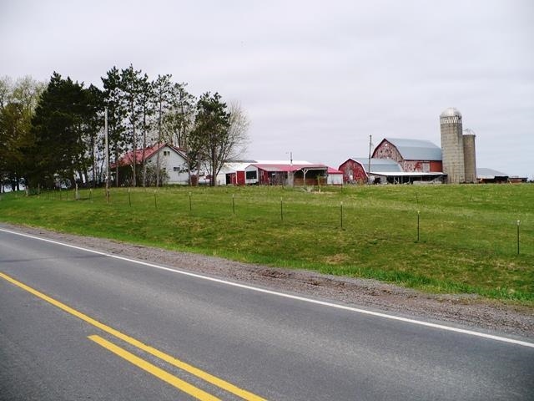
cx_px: 267
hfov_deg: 50.1
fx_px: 571
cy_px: 200
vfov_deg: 38.7
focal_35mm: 37
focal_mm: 6.1
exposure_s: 1/200
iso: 100
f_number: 8
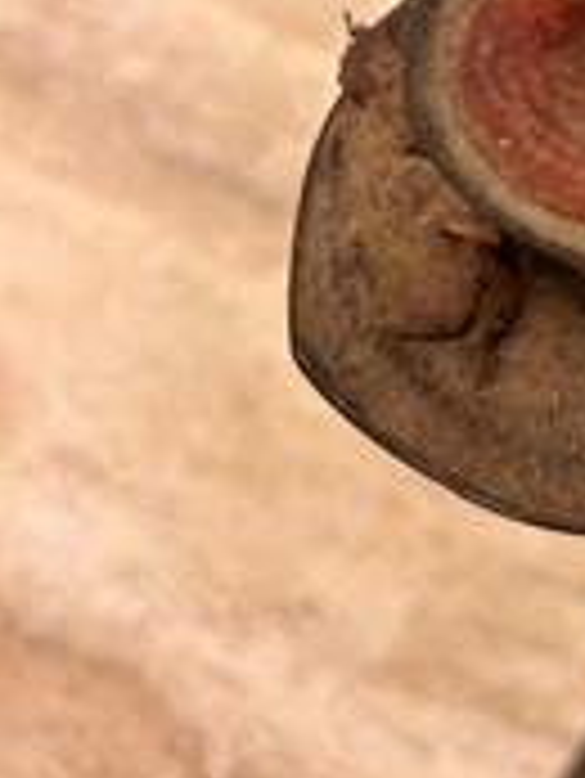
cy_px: 139
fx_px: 1350
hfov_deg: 22.8
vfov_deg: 31.2
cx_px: 670
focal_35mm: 60
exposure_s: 1/50
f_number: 1.5
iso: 125
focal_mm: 5.7
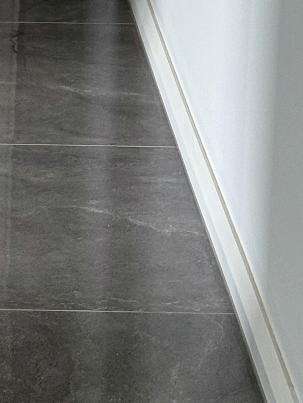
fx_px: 2403
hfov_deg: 7.1
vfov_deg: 9.2
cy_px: -293
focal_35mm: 206
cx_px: -120
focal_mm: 6.76
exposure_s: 1/119
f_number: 1.78
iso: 100
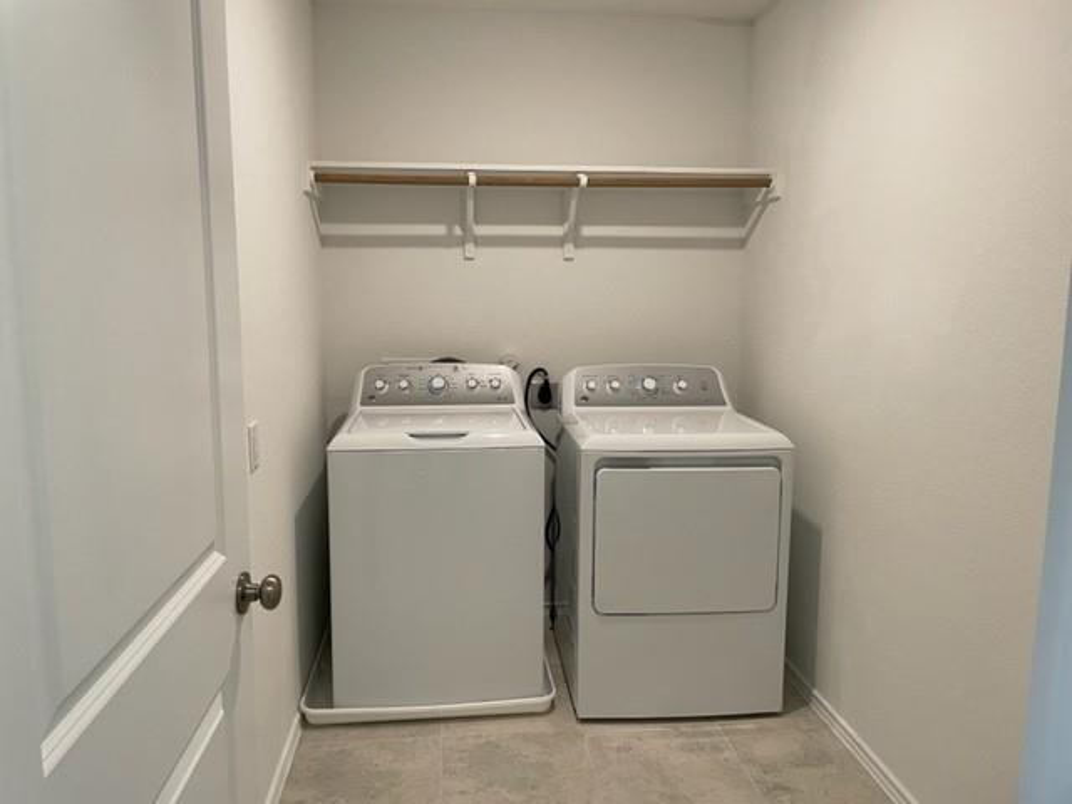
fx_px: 805
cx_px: 536
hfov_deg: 67.3
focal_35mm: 26
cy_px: 402
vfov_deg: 53.1
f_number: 1.6
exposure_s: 1/60
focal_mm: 4.2
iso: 80
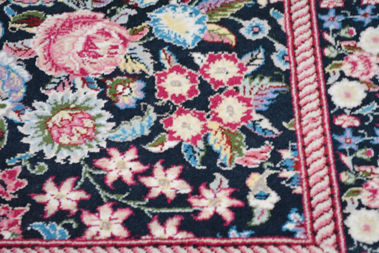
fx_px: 868
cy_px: 126
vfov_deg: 16.6
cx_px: 190
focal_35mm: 82
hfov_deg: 24.6
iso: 800
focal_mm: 55
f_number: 5.6
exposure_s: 1/40
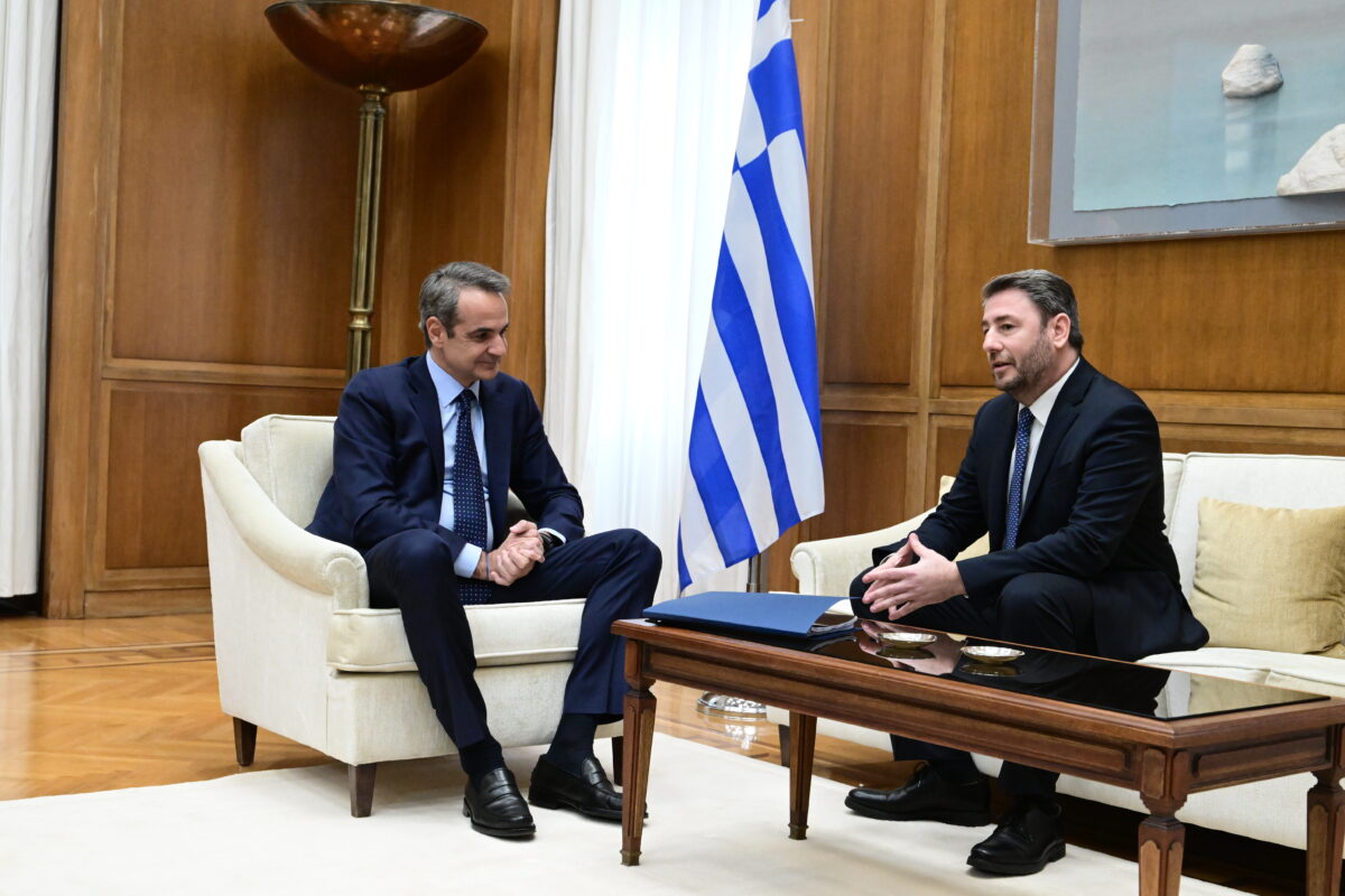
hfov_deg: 42.7
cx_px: 672
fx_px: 1718
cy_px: 448
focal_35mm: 46
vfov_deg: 29.2
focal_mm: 46
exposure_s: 1/400
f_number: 5.6
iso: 8000
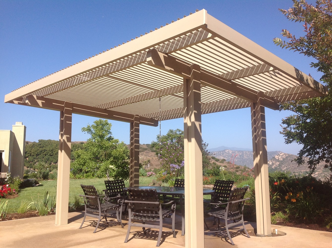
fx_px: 335
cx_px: 166
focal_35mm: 35
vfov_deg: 40.6
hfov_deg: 52.7
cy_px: 124
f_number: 2.4
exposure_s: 1/1890
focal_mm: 4.28
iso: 80
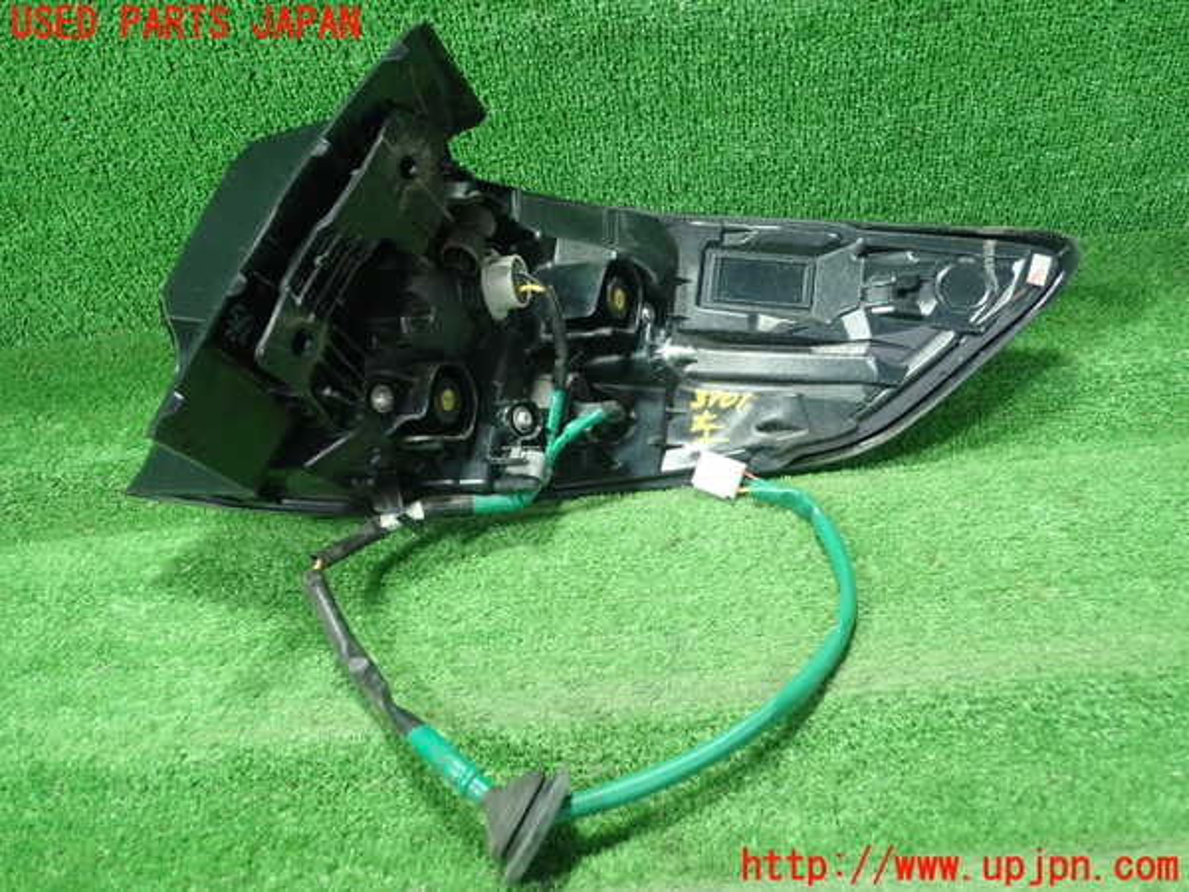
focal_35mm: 30
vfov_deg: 46.8
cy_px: 446
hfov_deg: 60.0
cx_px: 594
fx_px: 1030
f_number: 2.3
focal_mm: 5.5
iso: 800
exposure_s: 1/125
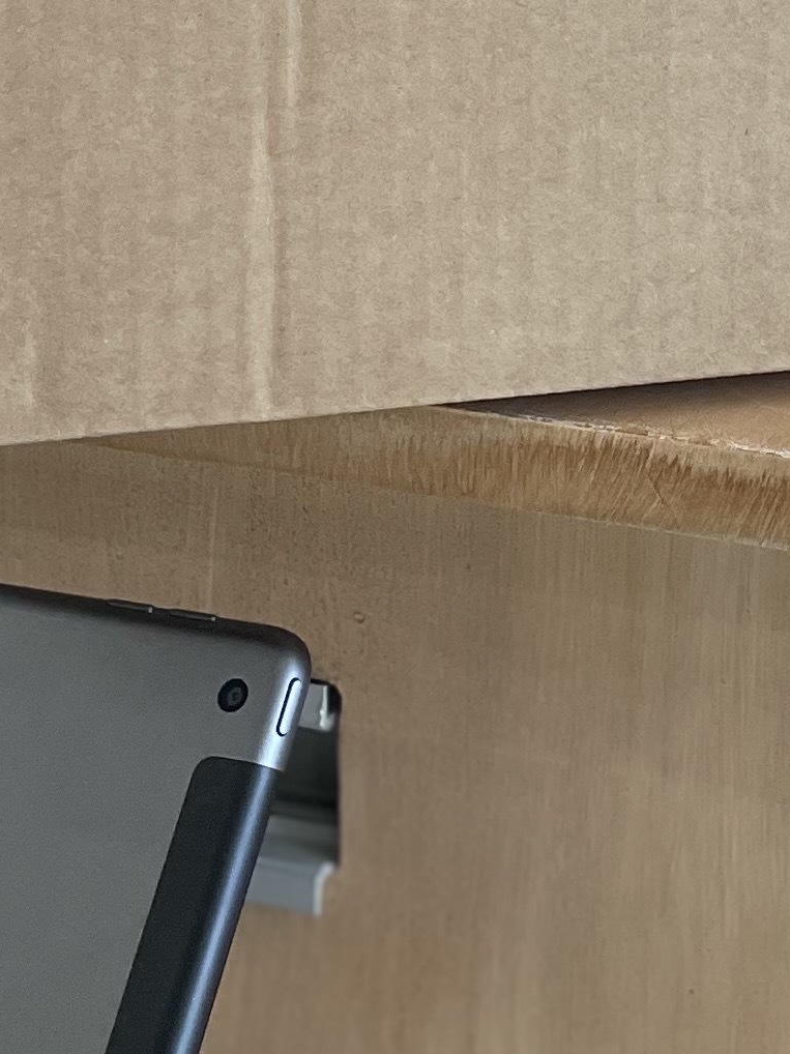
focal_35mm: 103
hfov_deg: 13.7
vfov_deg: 17.4
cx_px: 1116
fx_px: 3136
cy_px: -480
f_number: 1.6
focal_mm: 4.2
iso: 80
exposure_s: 1/120
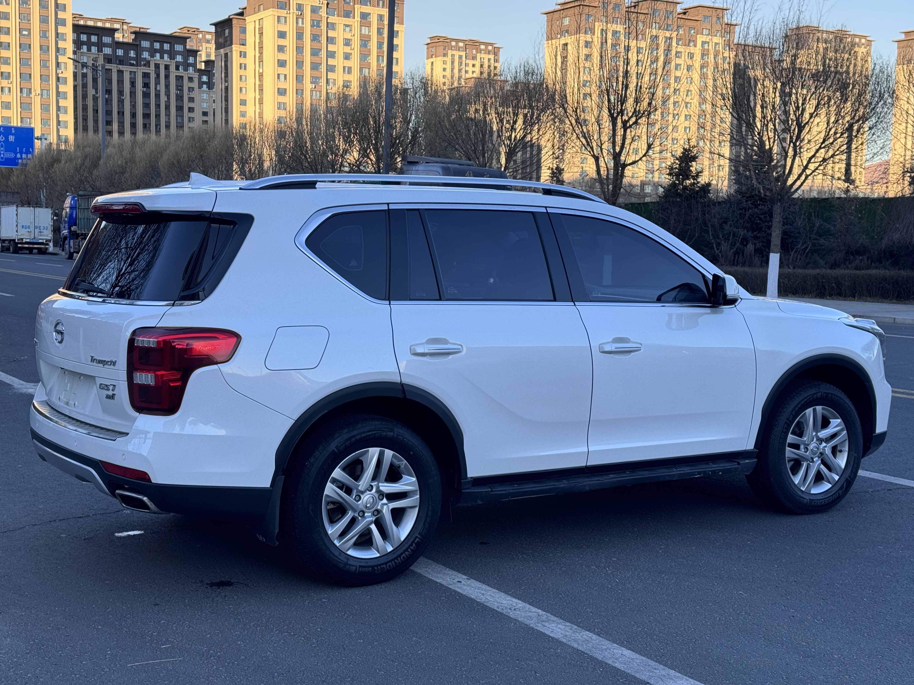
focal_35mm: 48
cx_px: 457
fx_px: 1267
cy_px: 342
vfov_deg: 30.3
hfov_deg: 39.7
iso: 64
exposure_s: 1/474
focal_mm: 6.76
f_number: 1.78
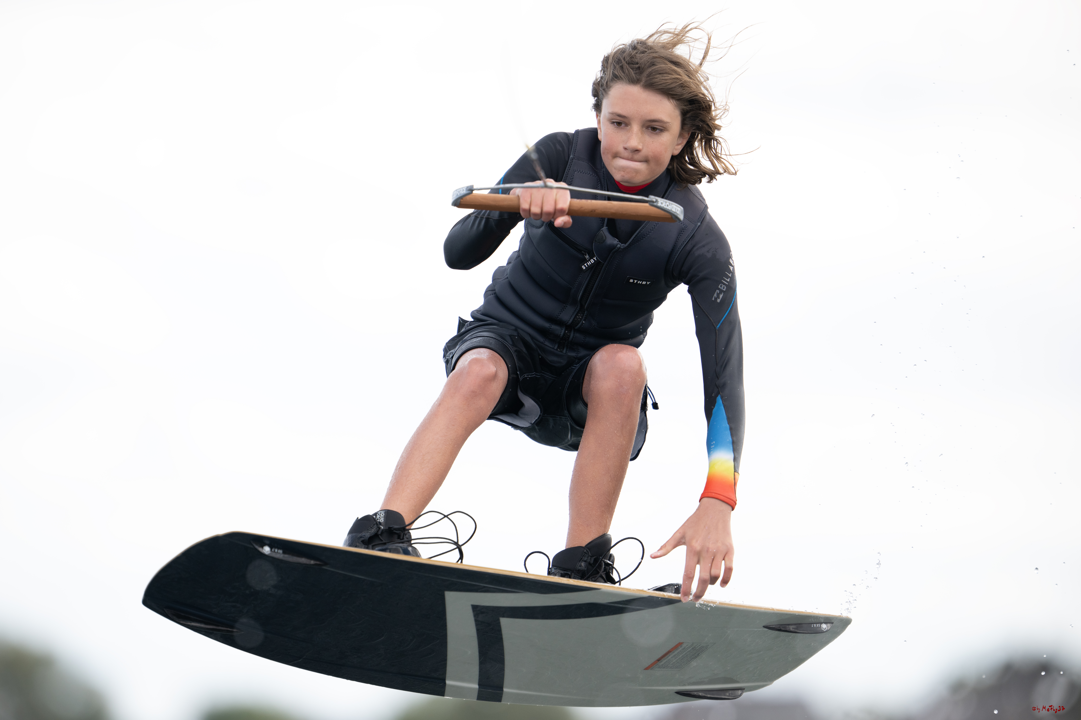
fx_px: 12010
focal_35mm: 400
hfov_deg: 5.2
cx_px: 540
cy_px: 360
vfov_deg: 3.4
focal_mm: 400
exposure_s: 1/1600
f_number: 3.5
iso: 320
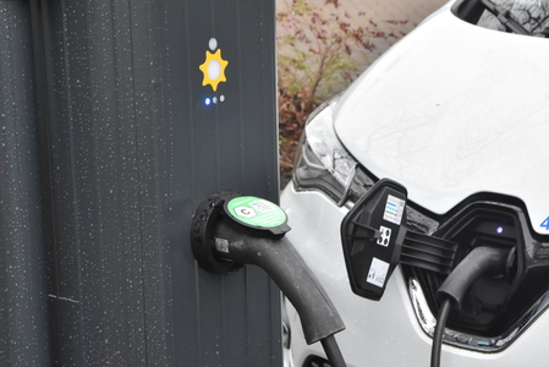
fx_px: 1526
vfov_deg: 13.7
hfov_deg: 20.4
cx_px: 316
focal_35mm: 100
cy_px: 212
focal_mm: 50
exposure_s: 1/320
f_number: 9
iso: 3200
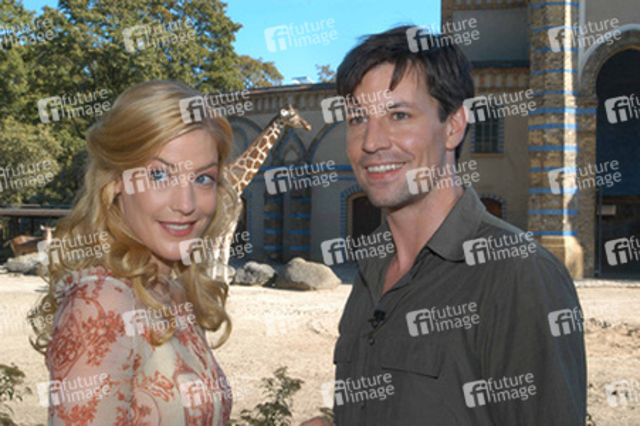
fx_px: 906
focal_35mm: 51
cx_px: 320
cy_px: 213
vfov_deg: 26.4
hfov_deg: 38.9
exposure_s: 1/50
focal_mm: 34
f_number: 18
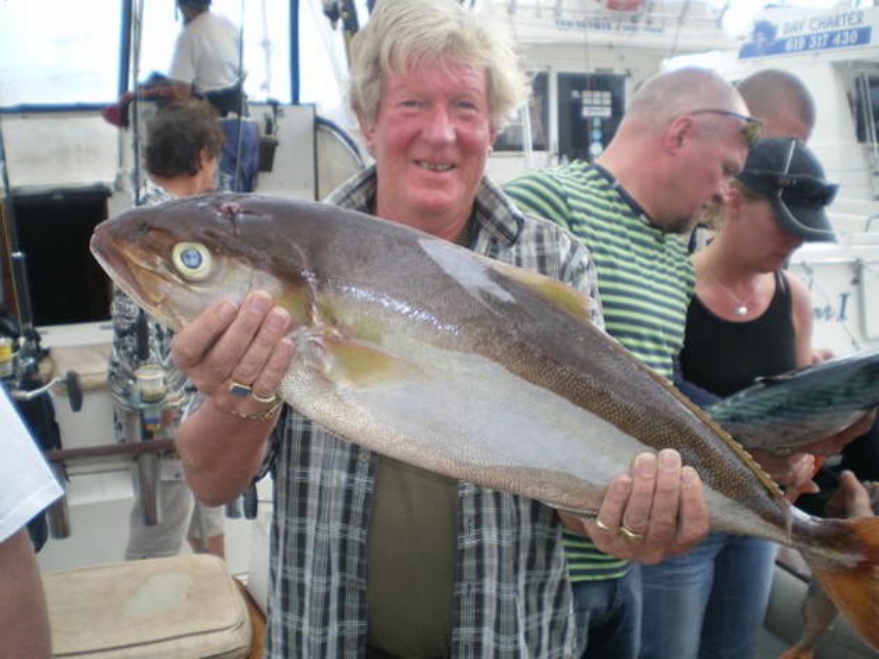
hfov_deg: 51.4
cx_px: 440
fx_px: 914
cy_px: 330
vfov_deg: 39.6
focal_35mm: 36
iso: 50
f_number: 3.1
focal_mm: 6.3
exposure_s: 1/160
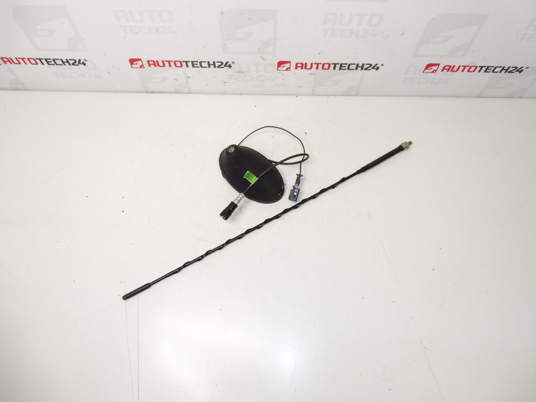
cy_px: 201
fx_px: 372
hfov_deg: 71.6
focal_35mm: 24
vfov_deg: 56.8
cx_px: 268
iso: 200
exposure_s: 1/100
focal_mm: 4.3
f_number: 3.5
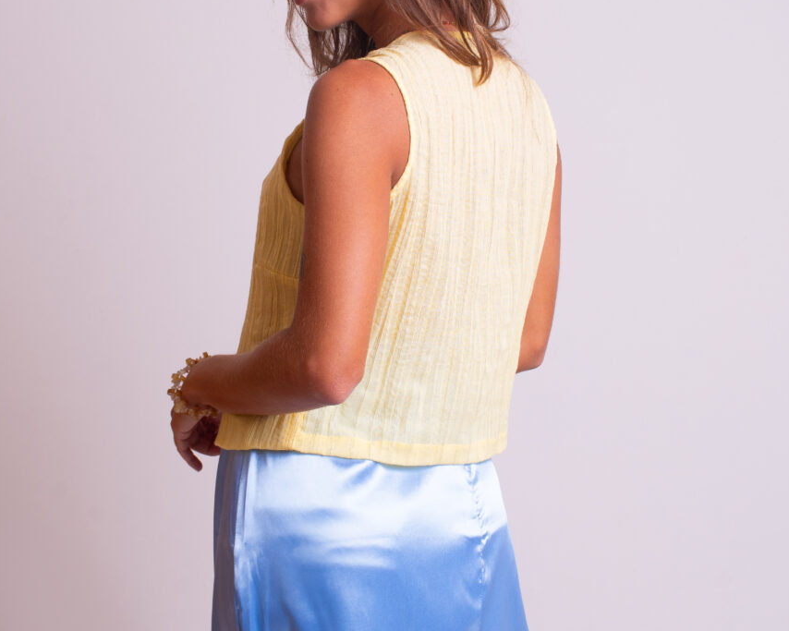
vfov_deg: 17.2
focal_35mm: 89
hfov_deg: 21.5
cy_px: 242
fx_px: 2078
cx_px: 383
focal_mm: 40
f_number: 9
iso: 100
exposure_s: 1/160
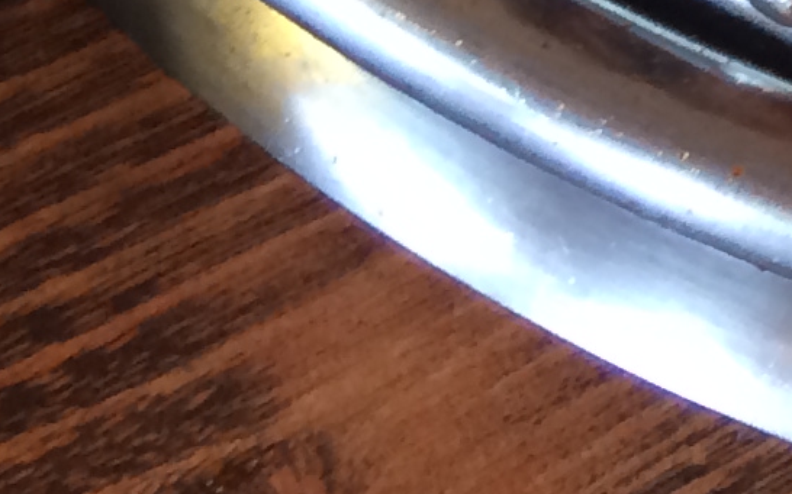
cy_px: -1142
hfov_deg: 9.4
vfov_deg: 6.2
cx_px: 2128
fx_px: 4100
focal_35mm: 190
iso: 64
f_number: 2.2
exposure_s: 1/30
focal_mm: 4.12
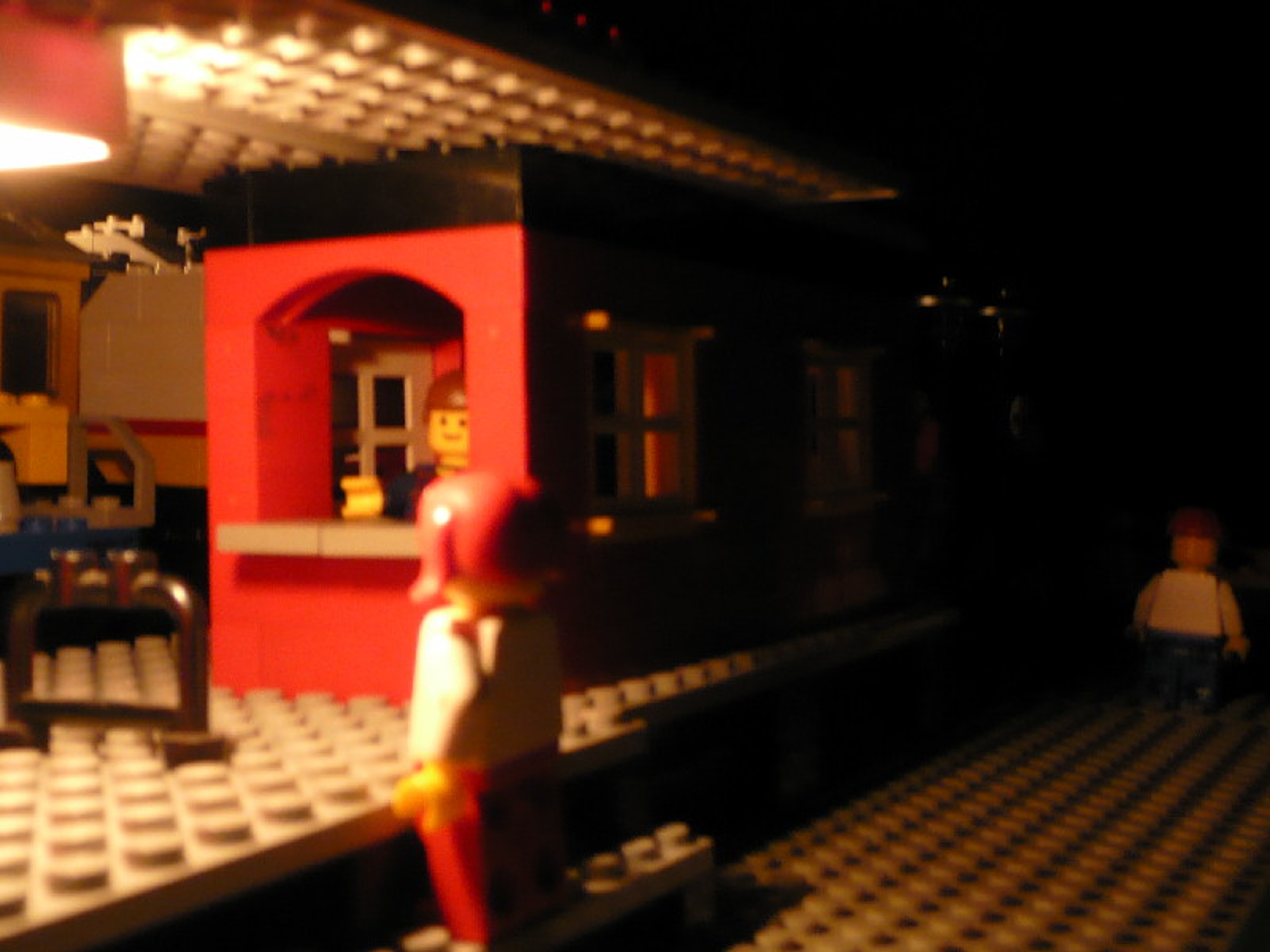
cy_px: 476
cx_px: 635
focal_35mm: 48
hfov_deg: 39.7
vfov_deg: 30.3
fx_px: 1761
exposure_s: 1/2.5
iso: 200
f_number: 3.5
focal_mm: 5.2
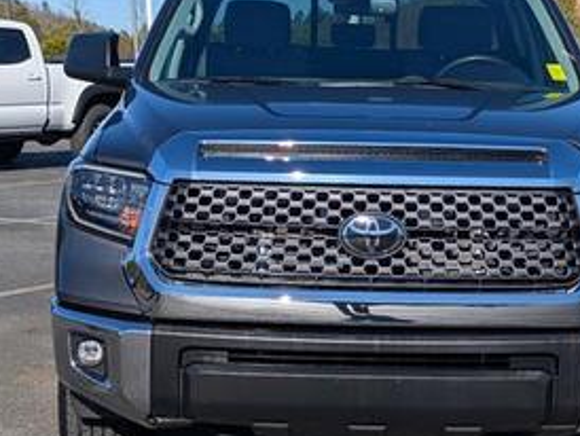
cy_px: 222
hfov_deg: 21.7
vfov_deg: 16.4
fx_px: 1509
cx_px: 347
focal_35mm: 90
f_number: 1.68
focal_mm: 6.9
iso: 20
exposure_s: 1/1429
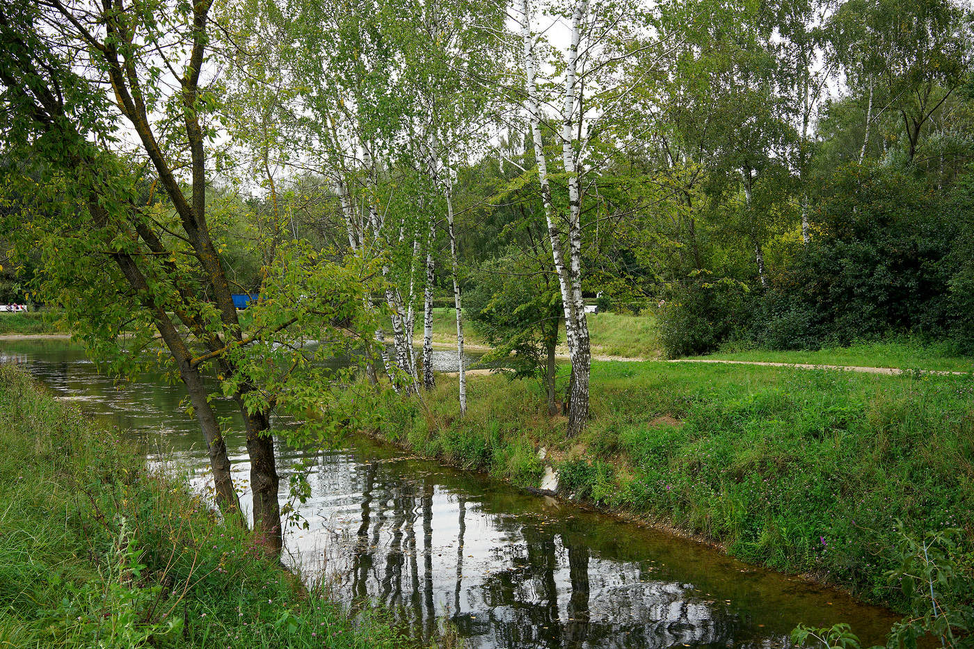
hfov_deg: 54.4
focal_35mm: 35
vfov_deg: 37.8
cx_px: 487
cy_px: 324
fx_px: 947
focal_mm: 35
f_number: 11
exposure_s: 1/60
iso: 125
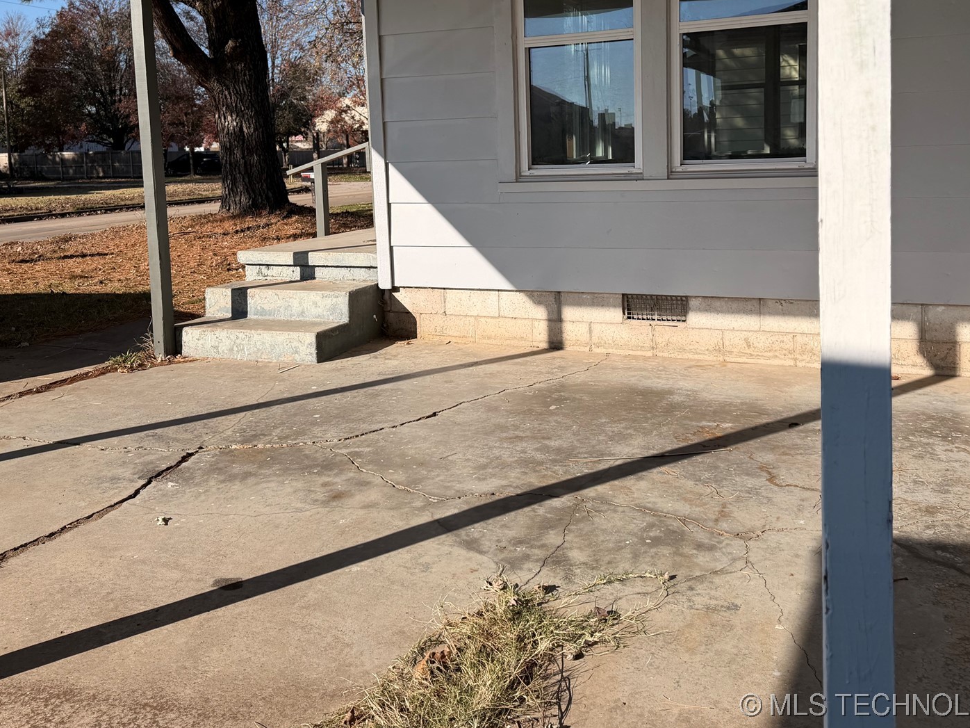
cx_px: 500
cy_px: 234
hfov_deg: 55.3
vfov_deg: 42.3
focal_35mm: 33
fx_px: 925
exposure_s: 1/4975
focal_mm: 6.76
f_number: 1.78
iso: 80
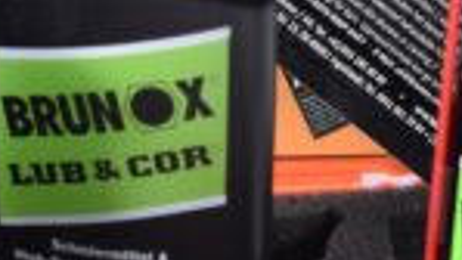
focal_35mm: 241
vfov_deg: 5.0
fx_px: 2954
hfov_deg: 8.9
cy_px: 121
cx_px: 112
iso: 640
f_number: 5
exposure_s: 1/40
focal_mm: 38
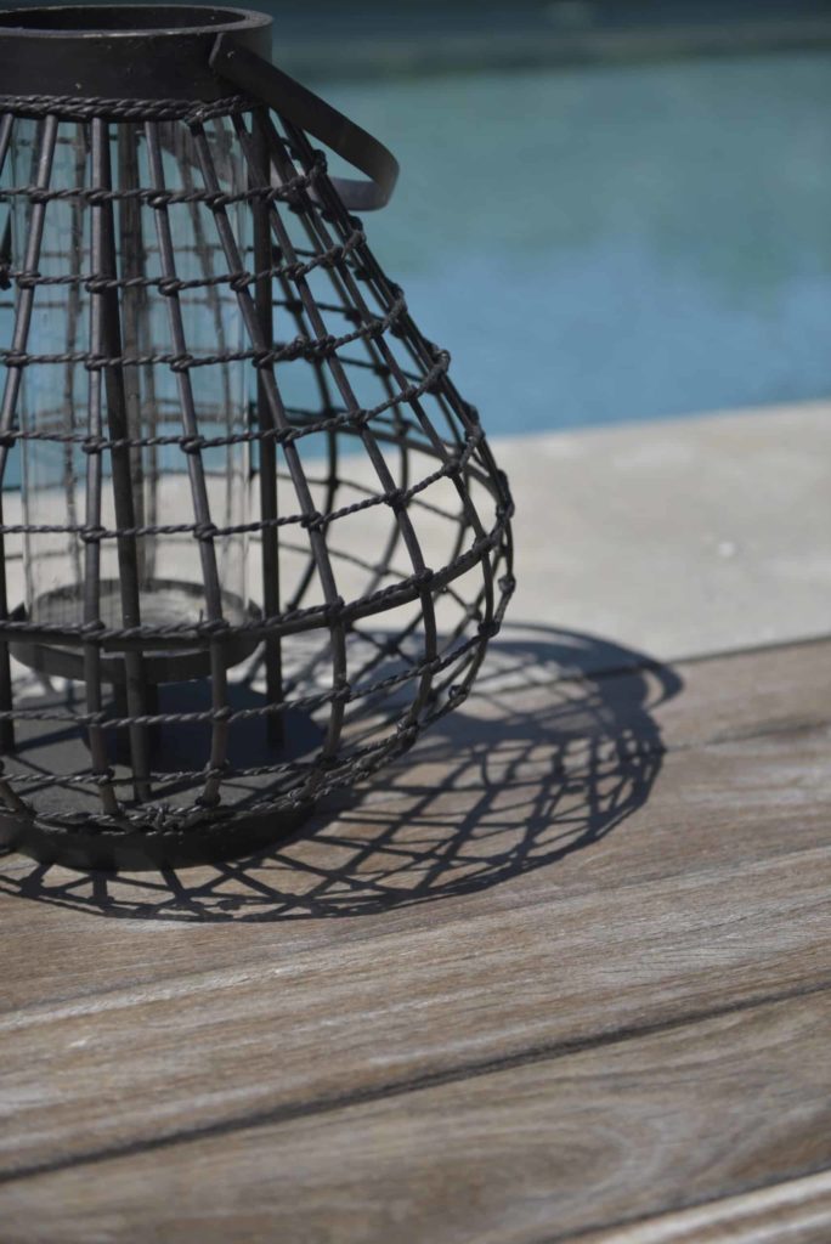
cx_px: 416
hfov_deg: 19.5
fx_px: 2420
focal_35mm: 70
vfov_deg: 28.8
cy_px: 622
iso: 100
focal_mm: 70
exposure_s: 1/2500
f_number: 2.8
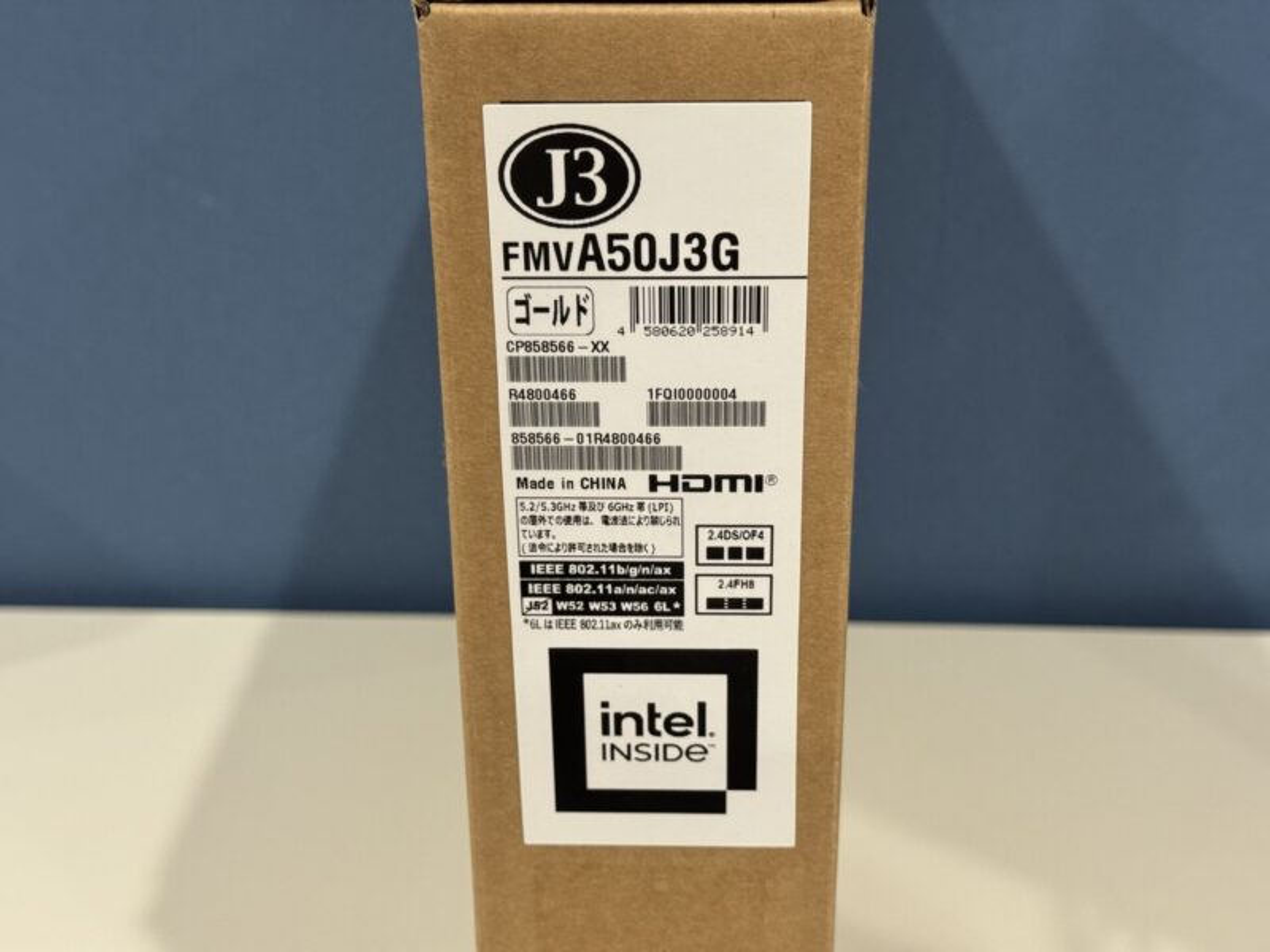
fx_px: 1761
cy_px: 476
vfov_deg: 30.3
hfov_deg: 39.7
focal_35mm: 48
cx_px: 635
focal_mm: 6.76
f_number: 1.78
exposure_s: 1/60
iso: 160
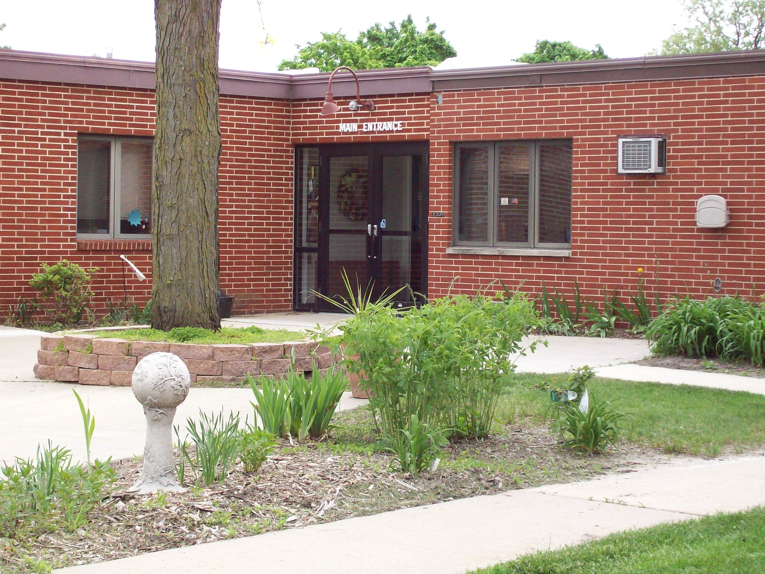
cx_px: 382
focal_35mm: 87
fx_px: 1923
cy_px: 287
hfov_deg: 22.5
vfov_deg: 17.0
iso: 200
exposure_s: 1/268
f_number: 4.3
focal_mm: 14.3
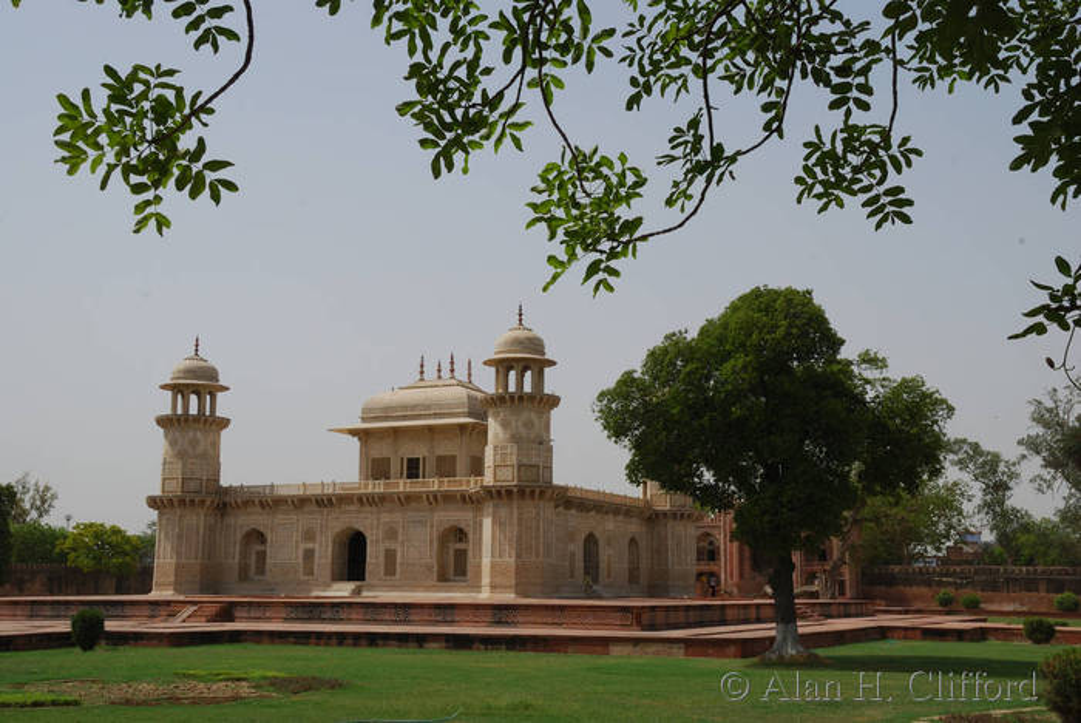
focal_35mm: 42
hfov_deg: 46.4
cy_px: 362
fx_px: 1262
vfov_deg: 32.0
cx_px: 540
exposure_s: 1/80
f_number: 18
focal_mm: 28
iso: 100
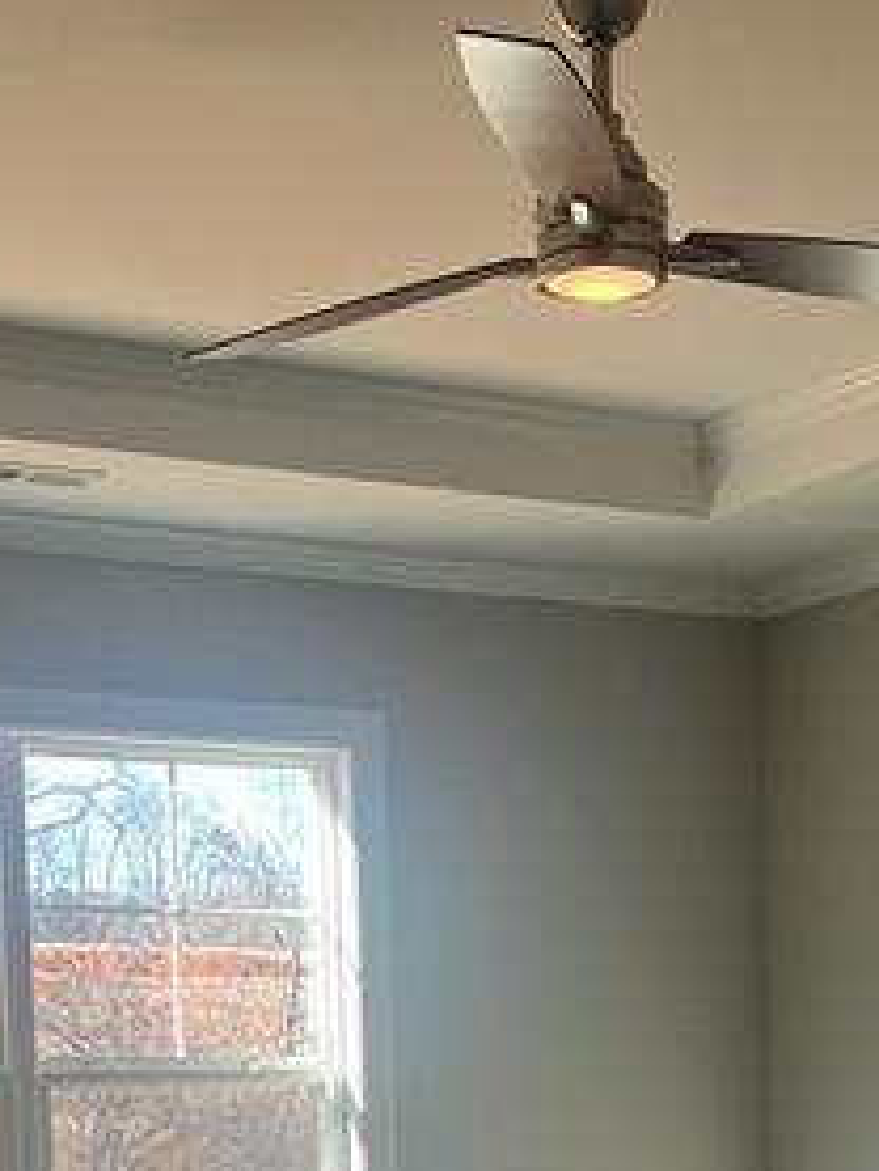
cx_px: 507
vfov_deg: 25.2
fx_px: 2436
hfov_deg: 20.4
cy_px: 1268
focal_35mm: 72
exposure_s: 1/162
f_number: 1.5
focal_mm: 5.7
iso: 40
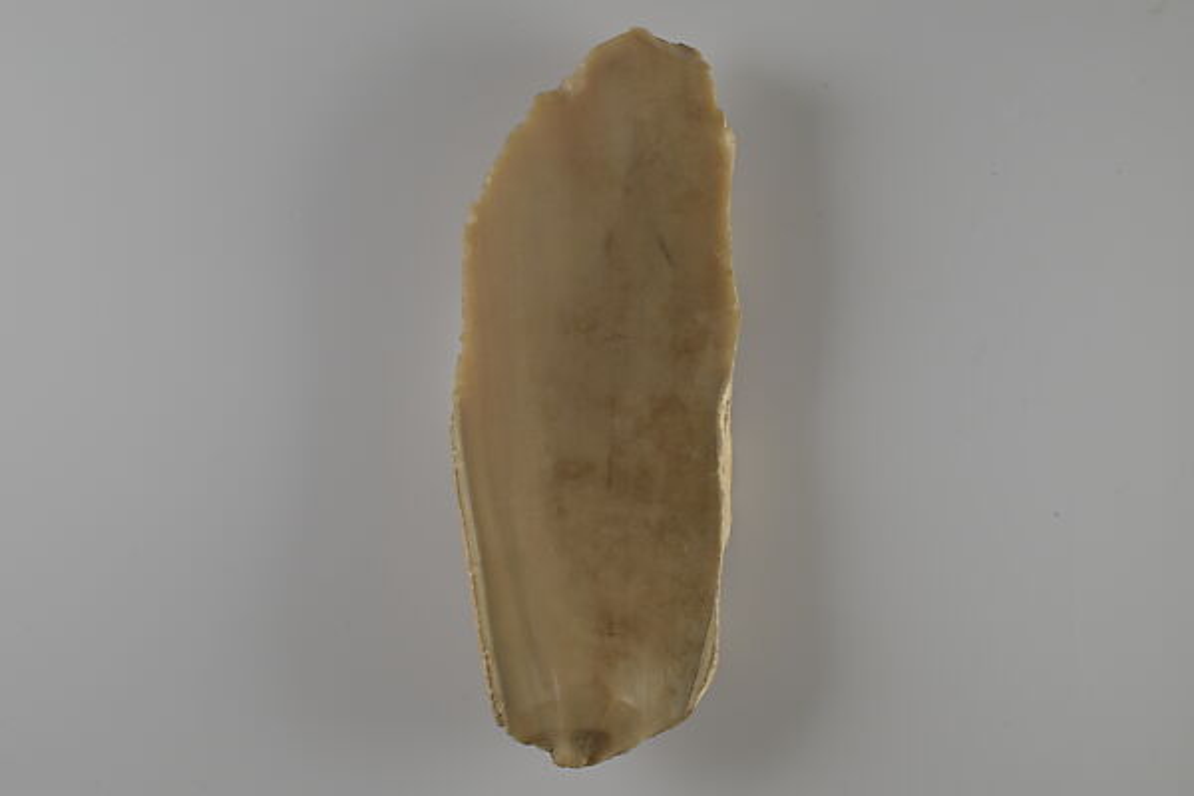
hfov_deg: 33.4
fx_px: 1990
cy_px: 398
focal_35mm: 60
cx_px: 597
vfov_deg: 22.6
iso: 125
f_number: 18
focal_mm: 40
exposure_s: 1/50
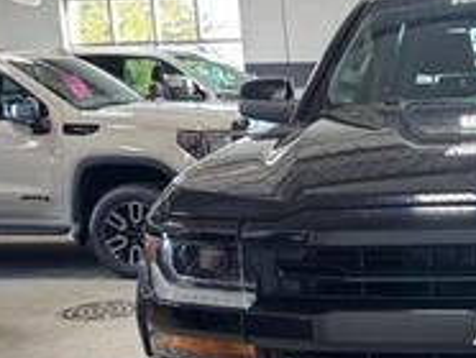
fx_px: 895
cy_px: 299
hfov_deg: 27.7
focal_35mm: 65
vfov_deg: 22.3
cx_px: 494
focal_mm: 6.76
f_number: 1.78
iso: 160
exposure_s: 1/60
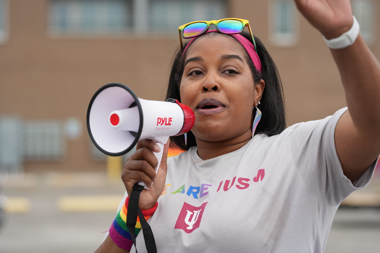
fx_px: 1425
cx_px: 190
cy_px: 126
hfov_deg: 15.2
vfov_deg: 10.2
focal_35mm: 135
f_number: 4.5
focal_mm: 135
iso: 100
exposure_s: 1/320
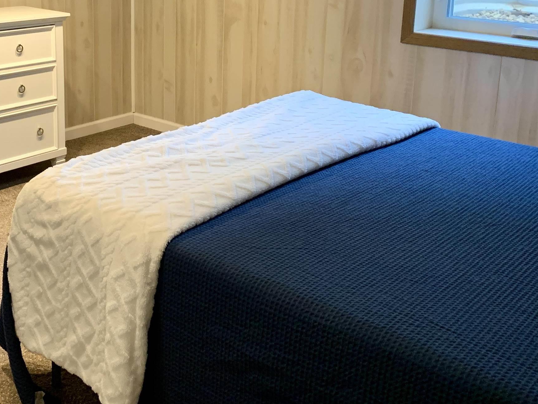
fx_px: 715
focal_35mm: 46
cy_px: 83
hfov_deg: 40.6
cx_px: 165
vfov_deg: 30.8
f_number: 1.8
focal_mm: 4.25
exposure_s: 1/60
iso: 160
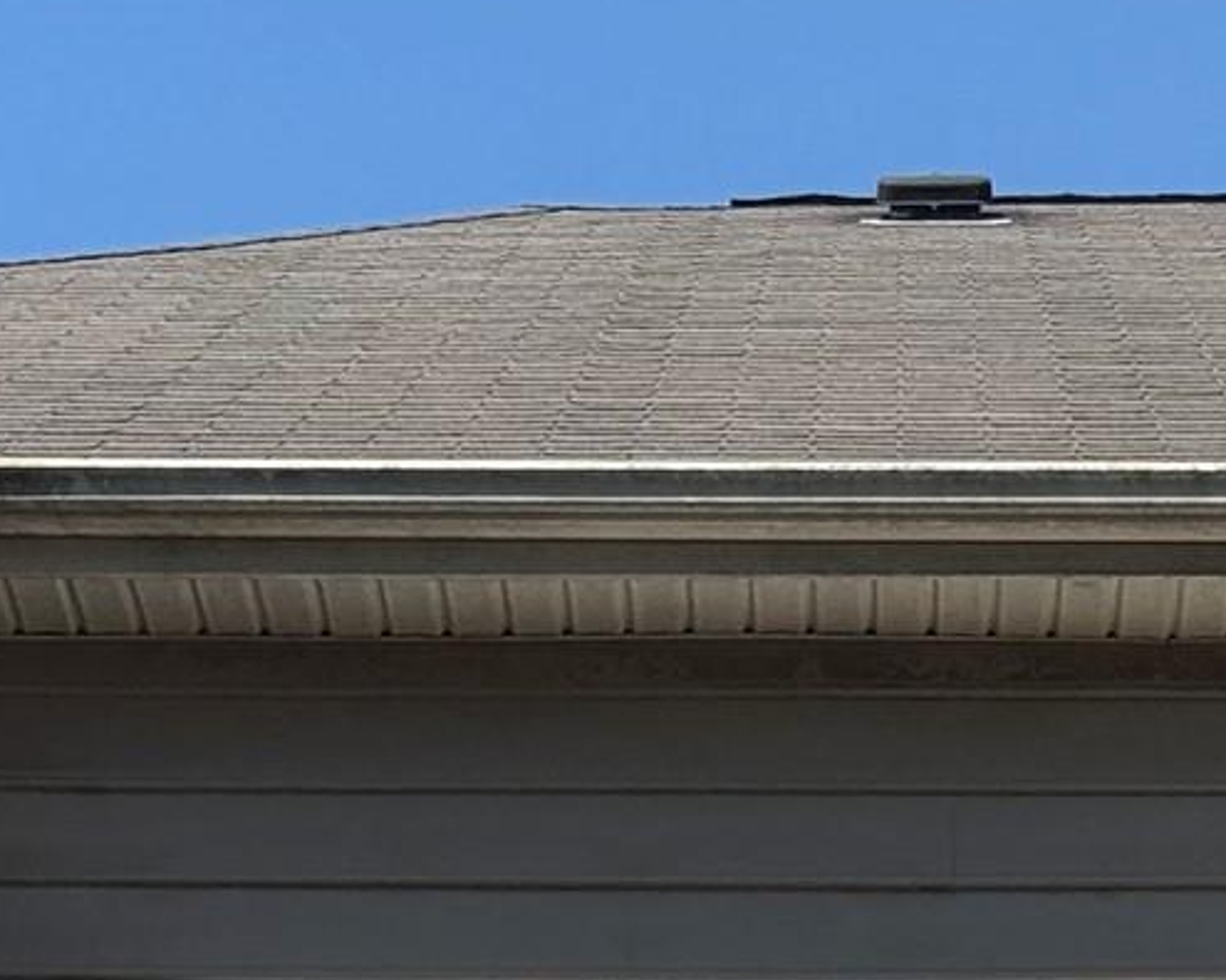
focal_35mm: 194
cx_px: 1035
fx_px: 7039
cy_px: 1826
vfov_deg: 7.7
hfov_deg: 9.9
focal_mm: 6.76
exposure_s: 1/5587
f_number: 1.78
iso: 80
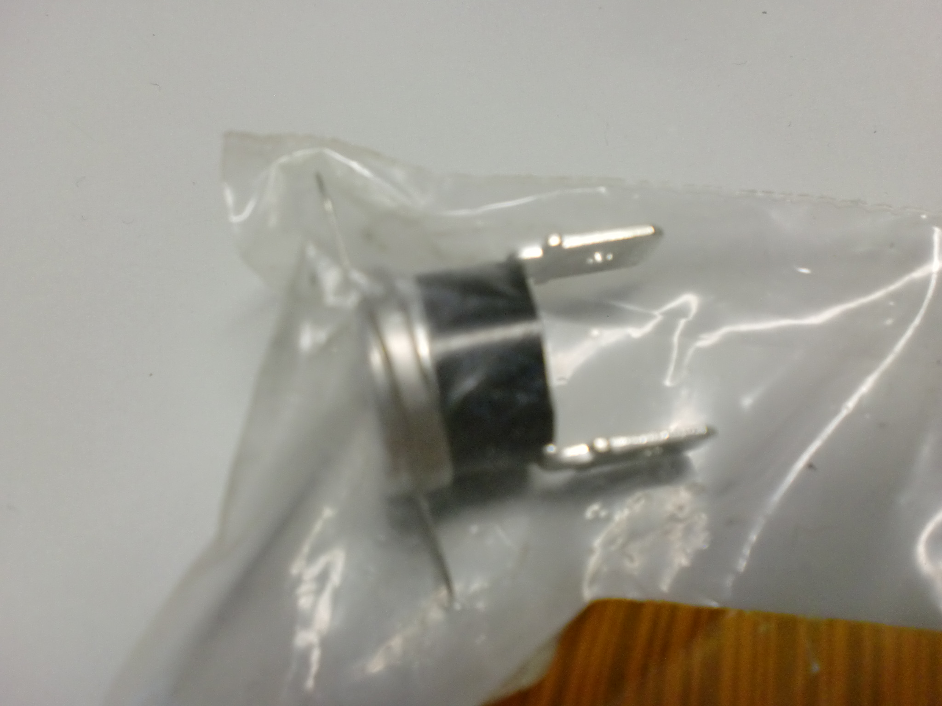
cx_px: 471
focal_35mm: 35
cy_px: 353
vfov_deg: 40.7
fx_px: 952
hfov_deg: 52.6
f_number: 3.1
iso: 200
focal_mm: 6.3
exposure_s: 1/60
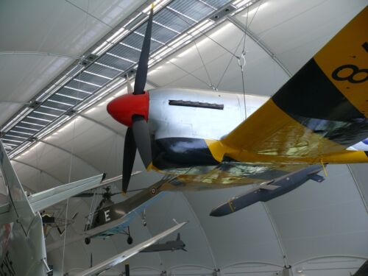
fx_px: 372
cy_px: 138
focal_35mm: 35
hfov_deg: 52.6
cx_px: 184
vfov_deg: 40.7
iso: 100
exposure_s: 1/80
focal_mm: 7.4
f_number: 2.8
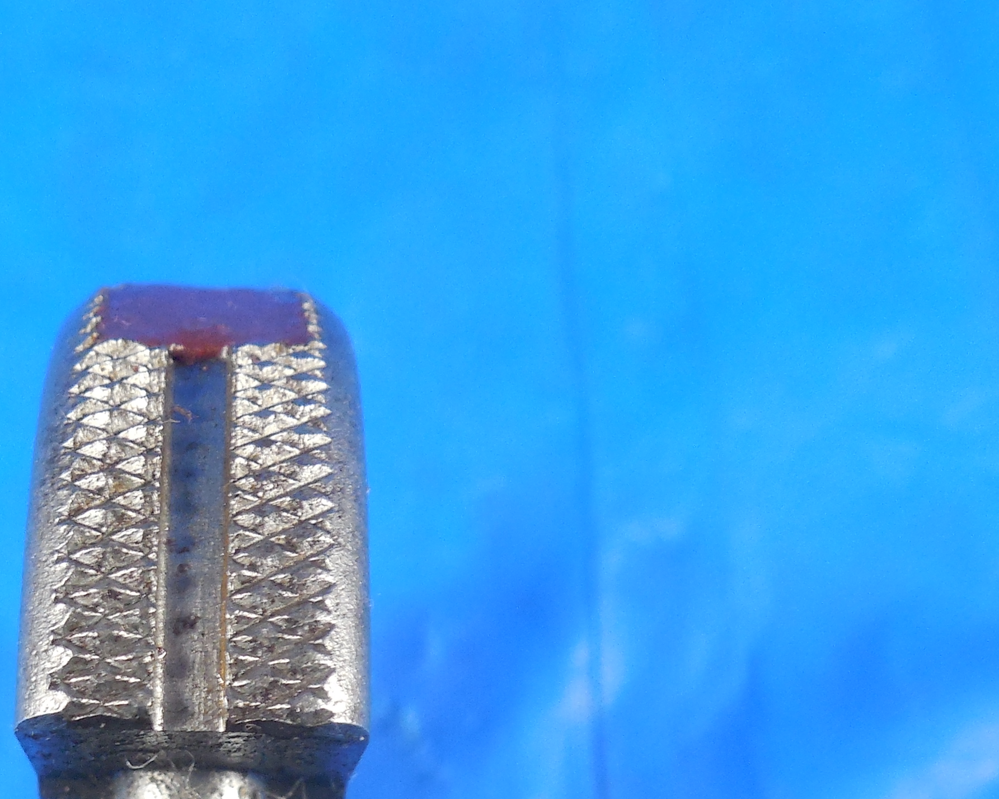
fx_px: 1863
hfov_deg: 29.0
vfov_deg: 23.2
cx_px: 125
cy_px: 803
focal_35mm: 63
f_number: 3.3
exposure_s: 1/30
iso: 280
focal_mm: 4.5
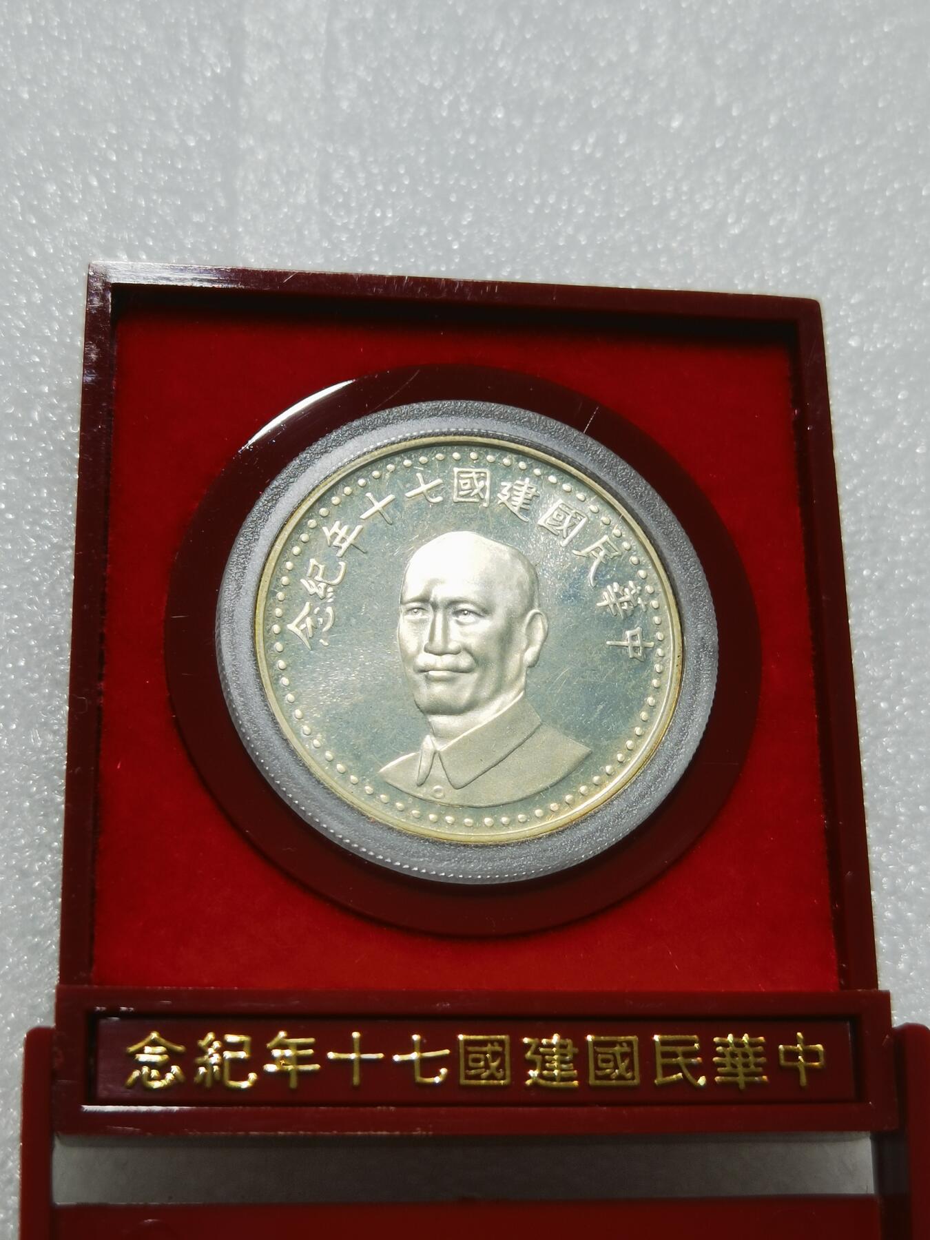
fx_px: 1970
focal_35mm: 55
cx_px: 465
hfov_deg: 26.6
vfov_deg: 34.9
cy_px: 620
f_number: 1.9
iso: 64
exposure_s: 1/100
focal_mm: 6.67
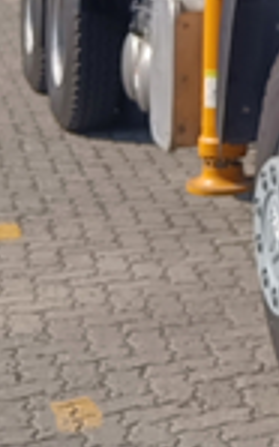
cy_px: -156
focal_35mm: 115
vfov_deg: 16.9
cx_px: 597
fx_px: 1400
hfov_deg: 10.3
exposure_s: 1/1264
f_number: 1.9
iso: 102
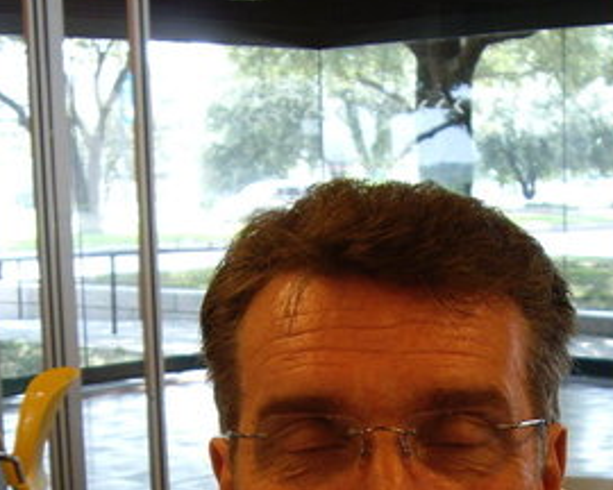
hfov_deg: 21.7
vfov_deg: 16.9
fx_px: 1597
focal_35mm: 88
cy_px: 529
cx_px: 379
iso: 100
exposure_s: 1/60
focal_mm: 6.2
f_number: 2.7
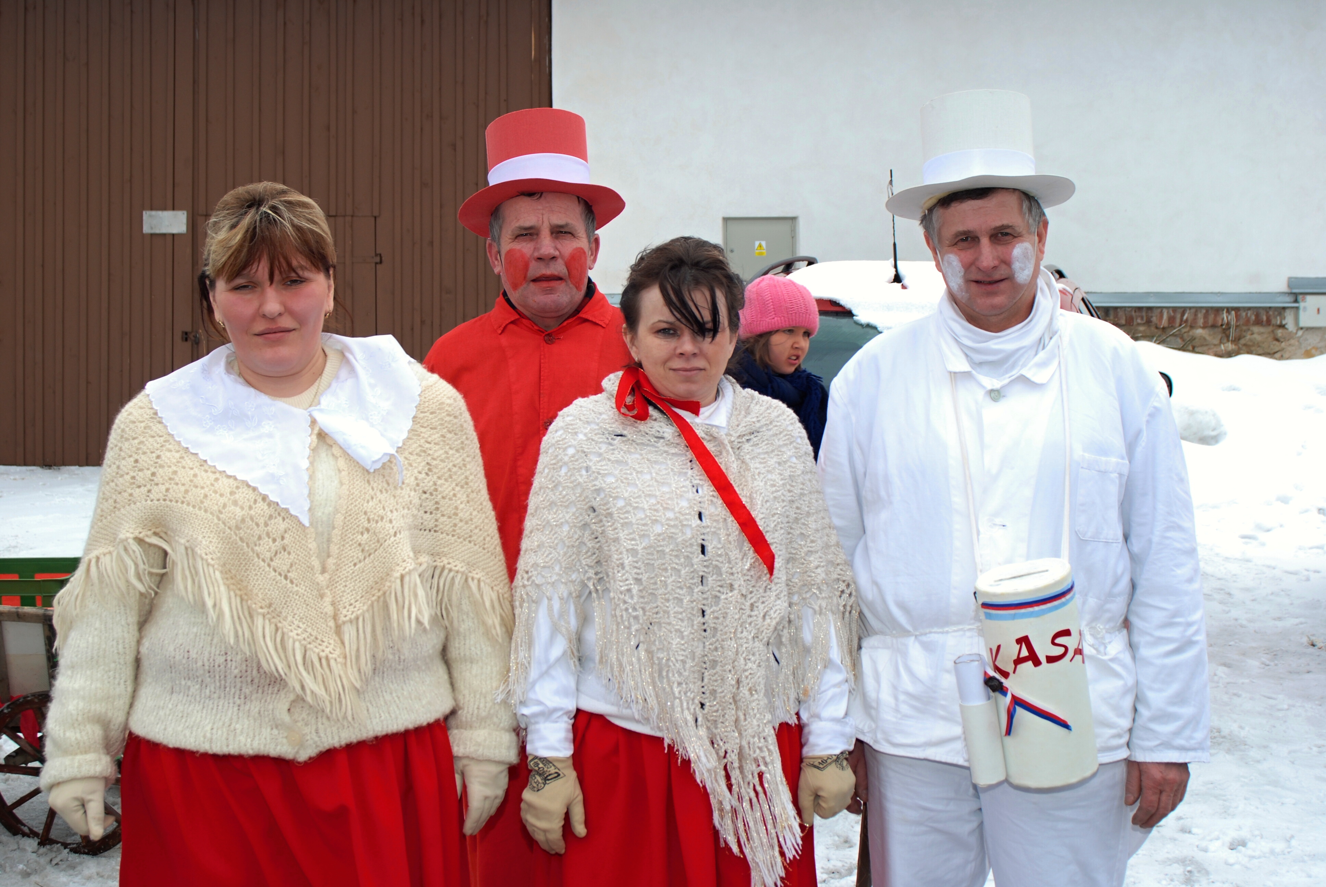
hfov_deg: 37.8
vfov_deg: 25.8
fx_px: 1936
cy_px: 444
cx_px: 663
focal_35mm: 52
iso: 200
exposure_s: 1/200
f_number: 8
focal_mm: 35
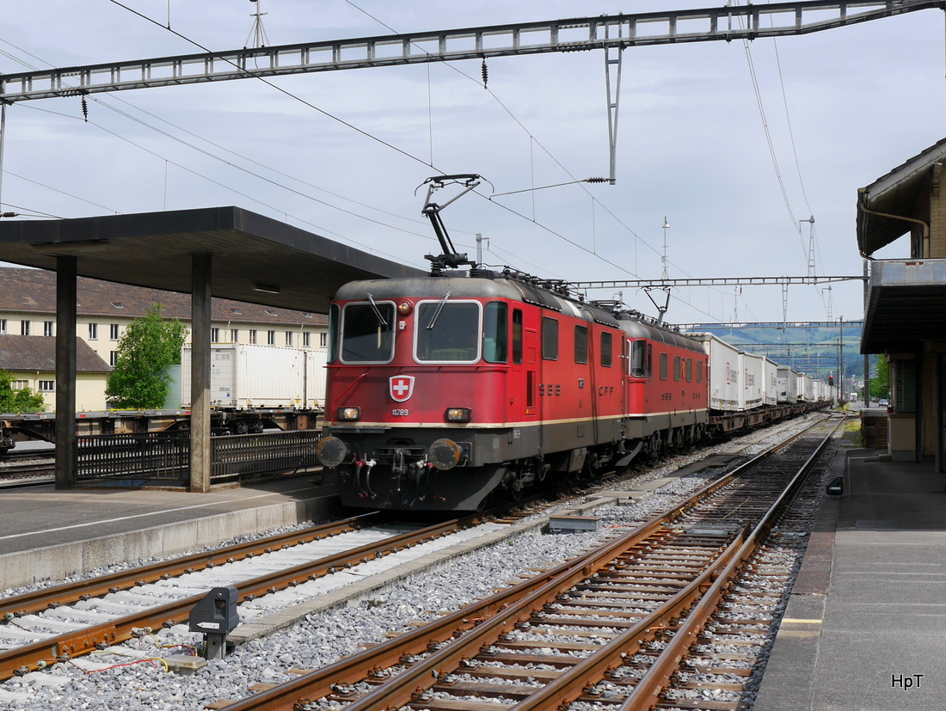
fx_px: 985
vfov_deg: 39.7
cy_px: 356
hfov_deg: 51.3
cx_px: 473
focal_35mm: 36
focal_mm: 18
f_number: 8
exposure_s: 1/500
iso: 160
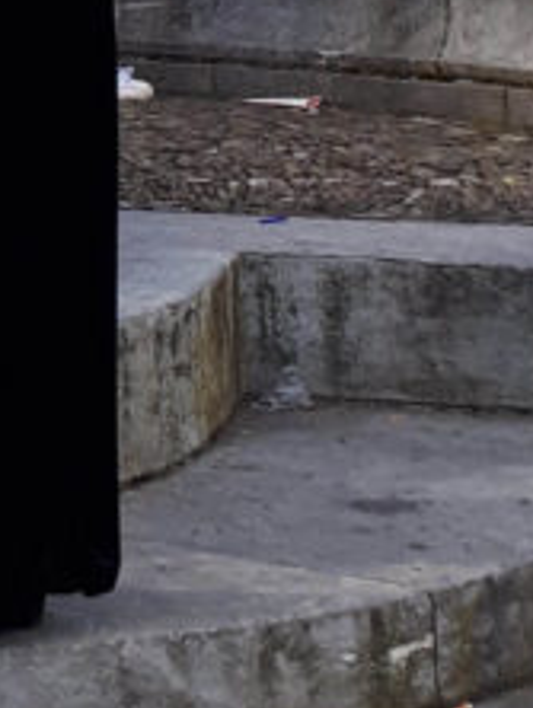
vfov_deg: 10.3
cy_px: -812
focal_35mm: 173
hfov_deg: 8.0
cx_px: -685
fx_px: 3545
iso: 40
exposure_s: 1/565
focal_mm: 3.6
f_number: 1.9
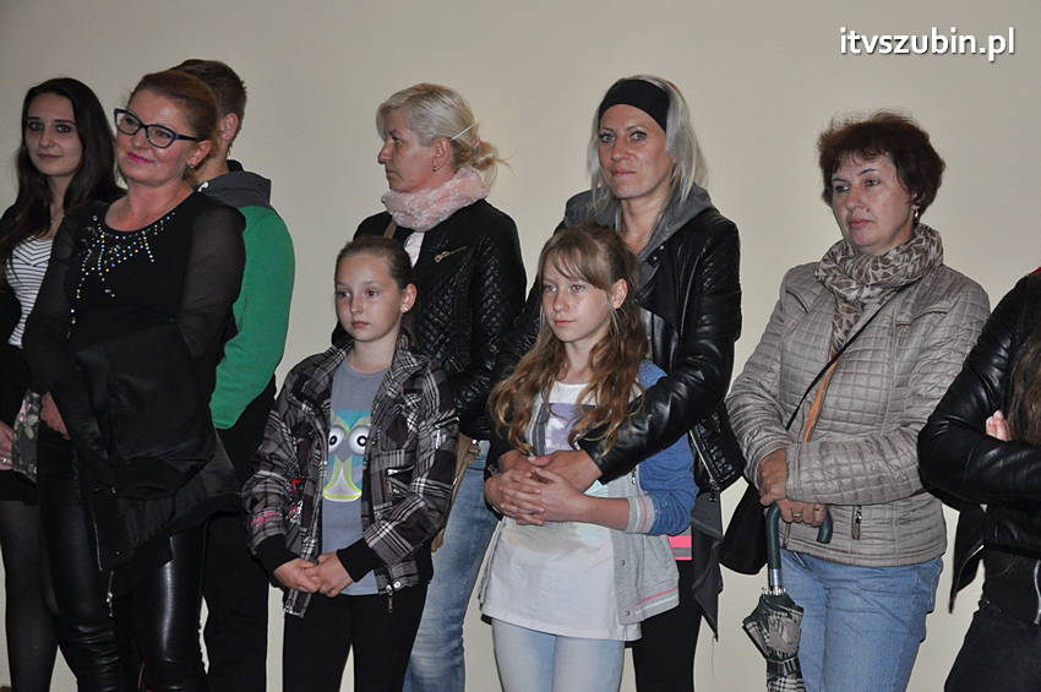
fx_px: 1647
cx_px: 520
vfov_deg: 23.7
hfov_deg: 35.1
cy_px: 346
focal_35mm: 57
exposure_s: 1/60
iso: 1600
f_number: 5
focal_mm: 38
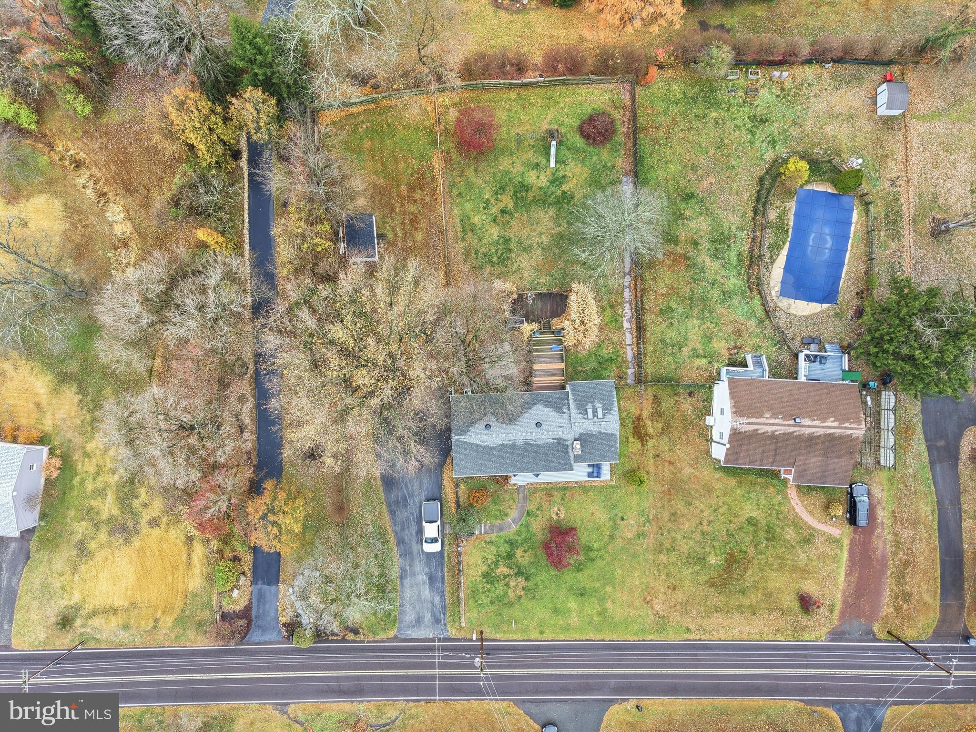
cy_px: 366
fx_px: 677
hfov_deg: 71.6
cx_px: 488
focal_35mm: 24
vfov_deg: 56.8
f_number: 1.8
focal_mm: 8.7
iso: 100
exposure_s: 1/180
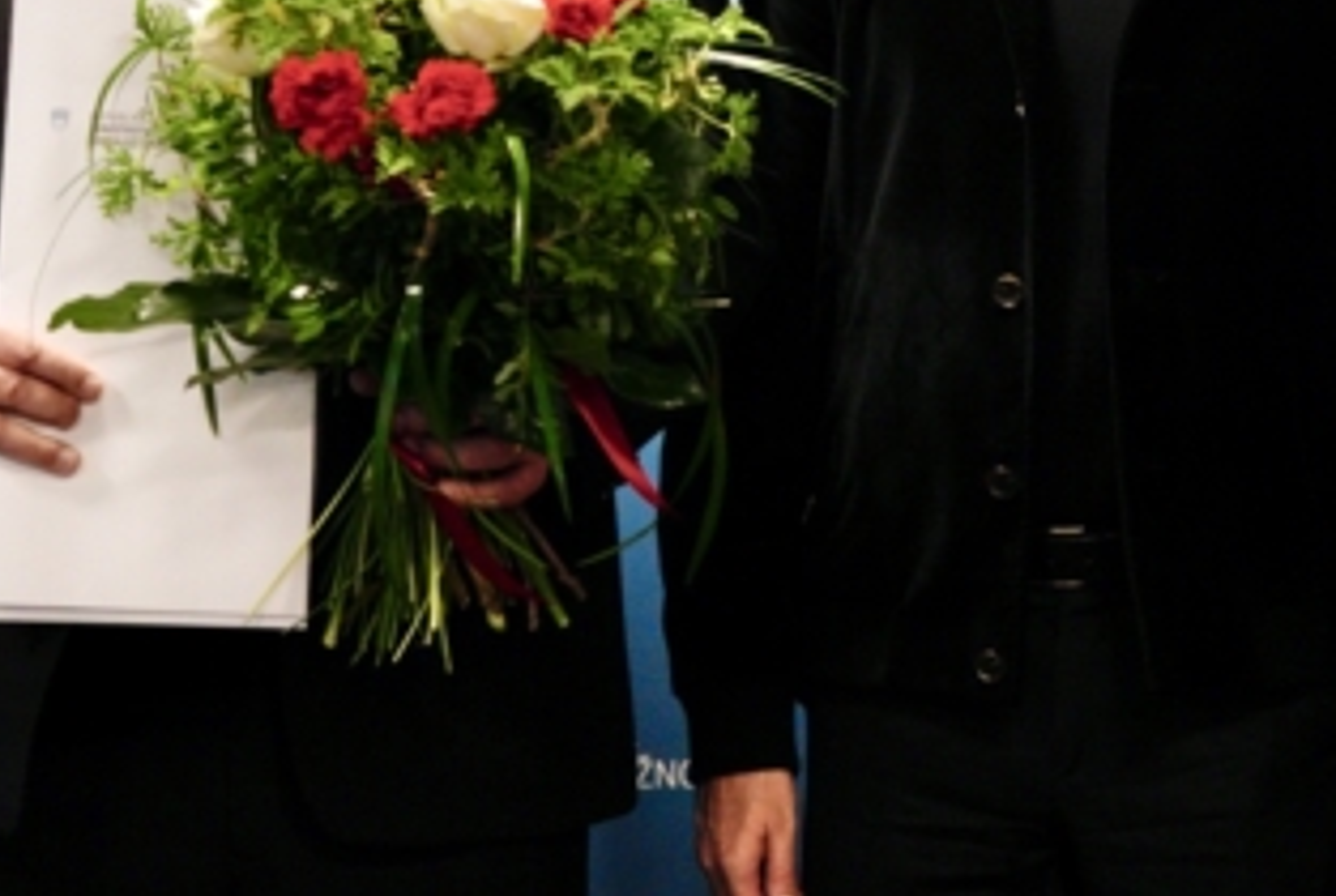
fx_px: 5391
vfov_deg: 9.5
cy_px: 60
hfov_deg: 14.1
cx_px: 1033
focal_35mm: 145
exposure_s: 1/320
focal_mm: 71
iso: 5000
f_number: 4.5
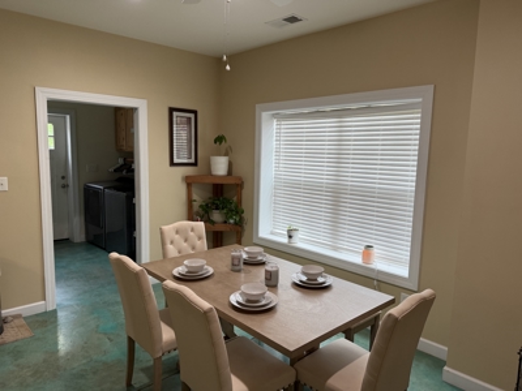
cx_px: 261
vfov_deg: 56.8
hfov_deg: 71.6
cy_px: 196
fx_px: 362
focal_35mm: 24
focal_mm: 6.76
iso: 200
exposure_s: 1/120
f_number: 1.78
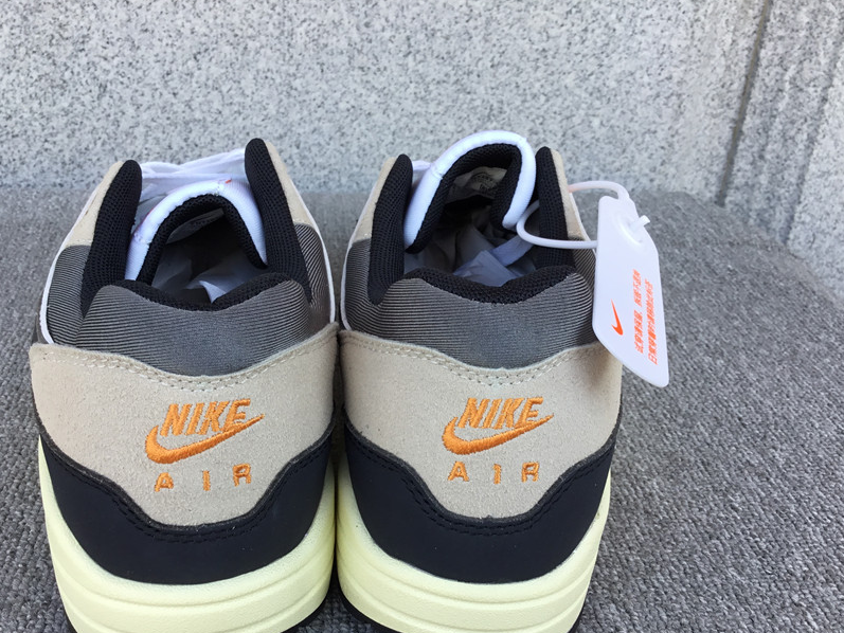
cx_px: 399
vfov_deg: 40.7
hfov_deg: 52.6
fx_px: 853
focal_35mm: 35
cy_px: 351
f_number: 2.4
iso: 25
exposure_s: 1/111
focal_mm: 3.3
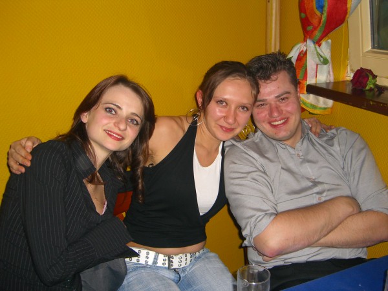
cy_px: 146
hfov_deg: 49.0
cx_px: 194
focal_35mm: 38
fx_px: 426
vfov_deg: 37.7
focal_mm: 7.9
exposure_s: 1/60
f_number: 2.8
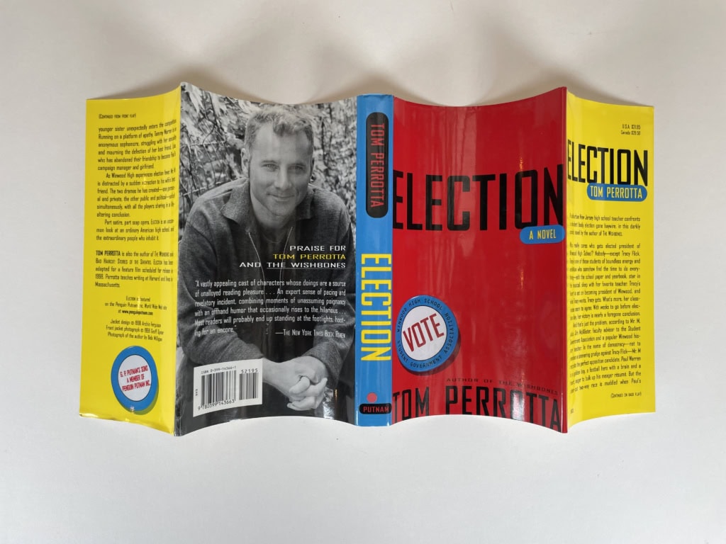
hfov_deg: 67.3
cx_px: 363
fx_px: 545
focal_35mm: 26
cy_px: 272
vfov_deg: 53.1
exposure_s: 1/121
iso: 50
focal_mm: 4.2
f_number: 1.6
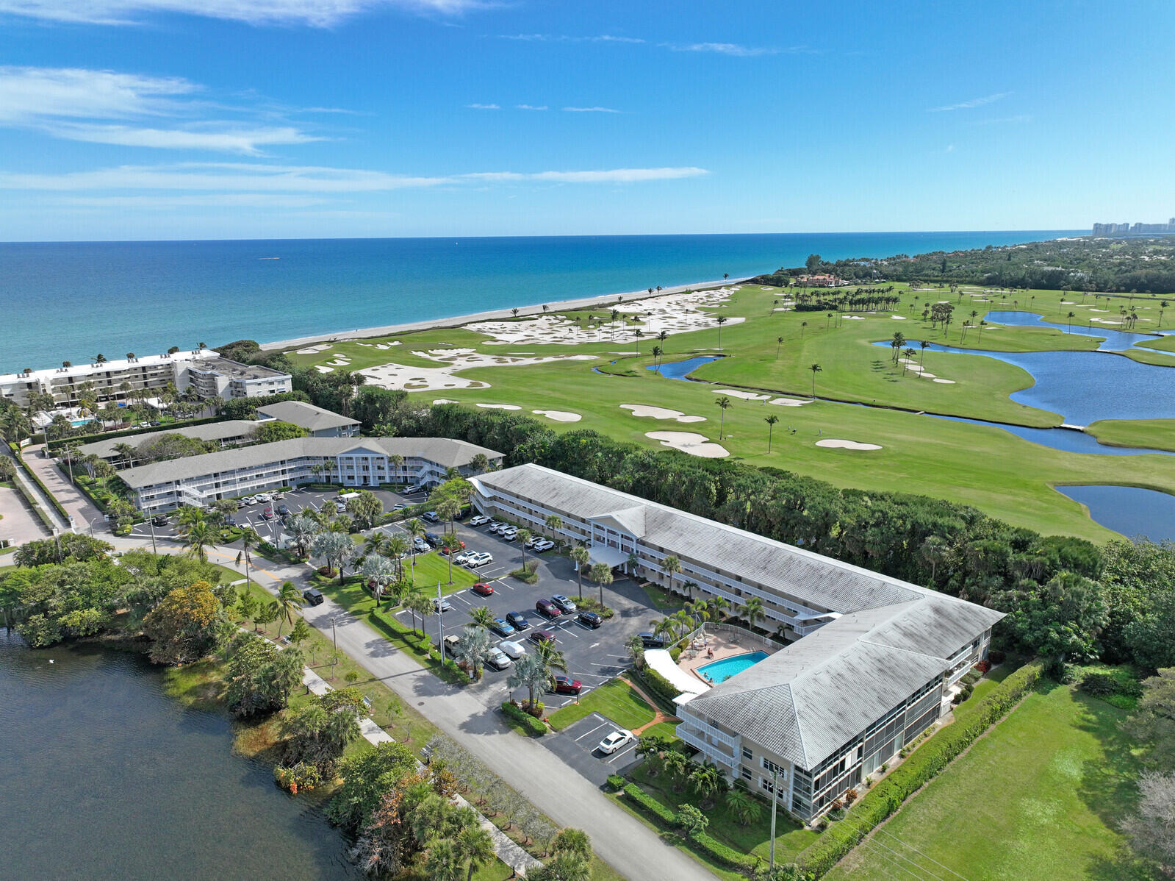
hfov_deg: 71.6
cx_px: 588
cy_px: 440
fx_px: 814
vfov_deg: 56.8
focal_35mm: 24
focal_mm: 12.29
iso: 110
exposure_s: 1/500
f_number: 2.8
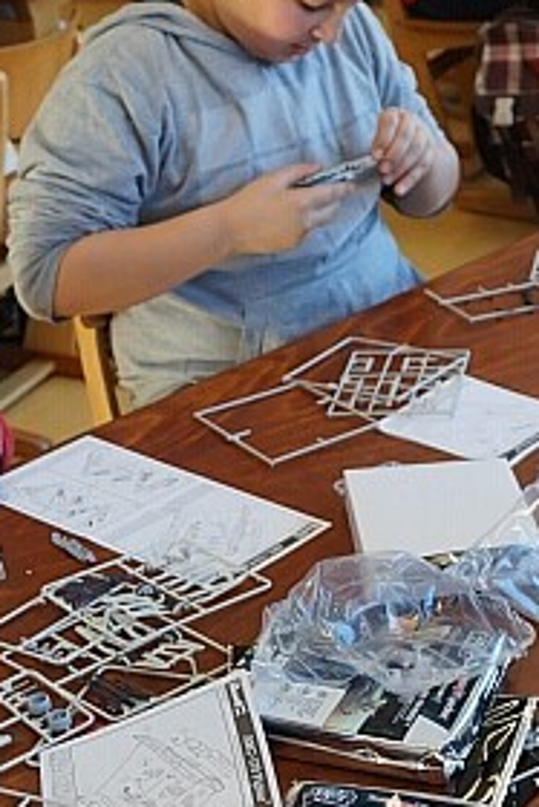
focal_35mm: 77
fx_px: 1727
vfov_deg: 26.3
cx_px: 556
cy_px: 424
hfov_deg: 17.3
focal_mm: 18
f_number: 4
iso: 500
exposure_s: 1/160
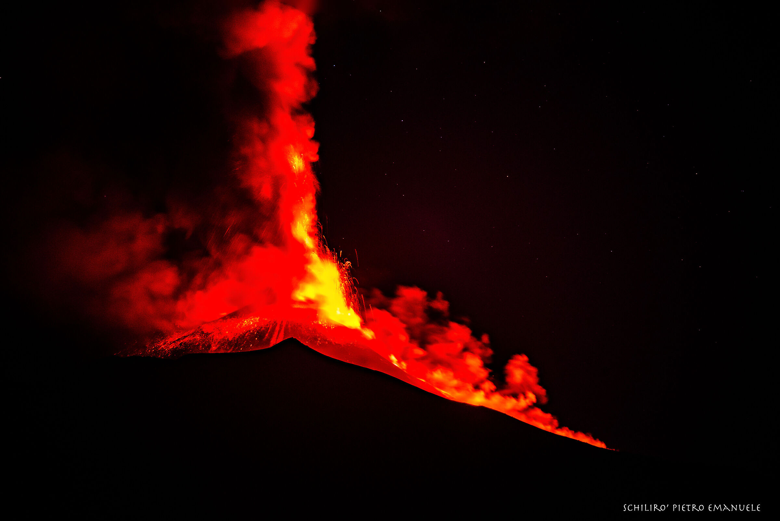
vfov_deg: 4.6
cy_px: 260
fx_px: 6502
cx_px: 390
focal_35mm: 300
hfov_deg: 6.9
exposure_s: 2
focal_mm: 300
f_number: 5.6
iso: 500
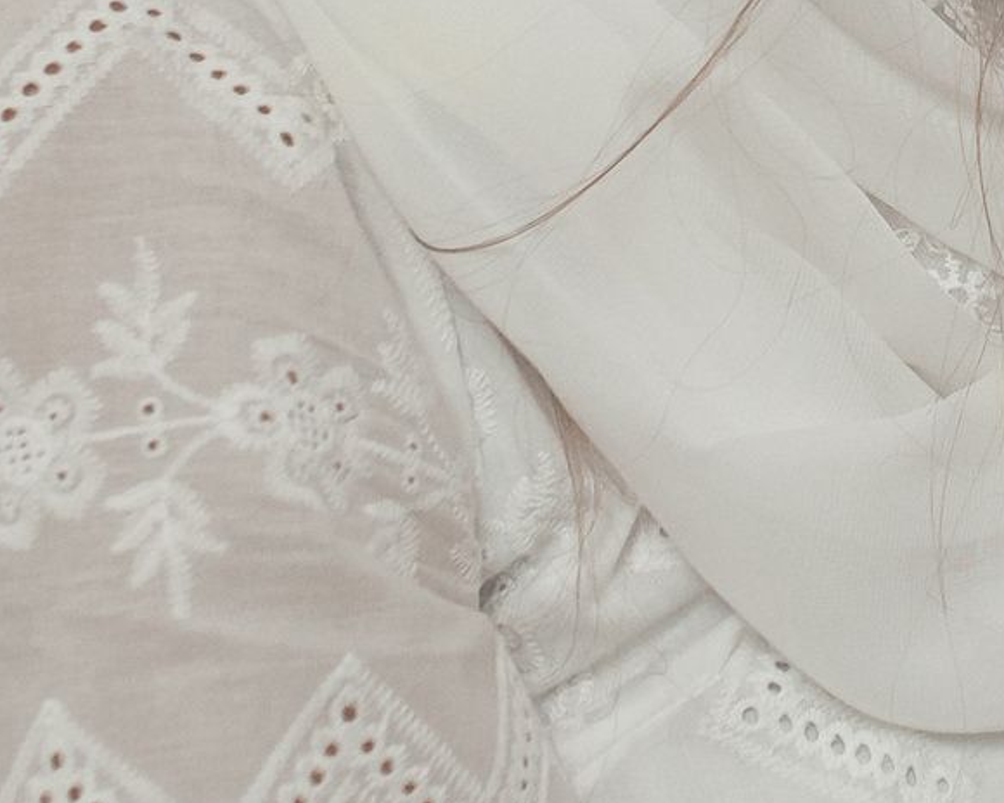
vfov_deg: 10.4
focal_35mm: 145
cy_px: -245
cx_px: 1286
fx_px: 4309
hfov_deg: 12.9
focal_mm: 35
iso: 800
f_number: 3.2
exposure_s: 1/640
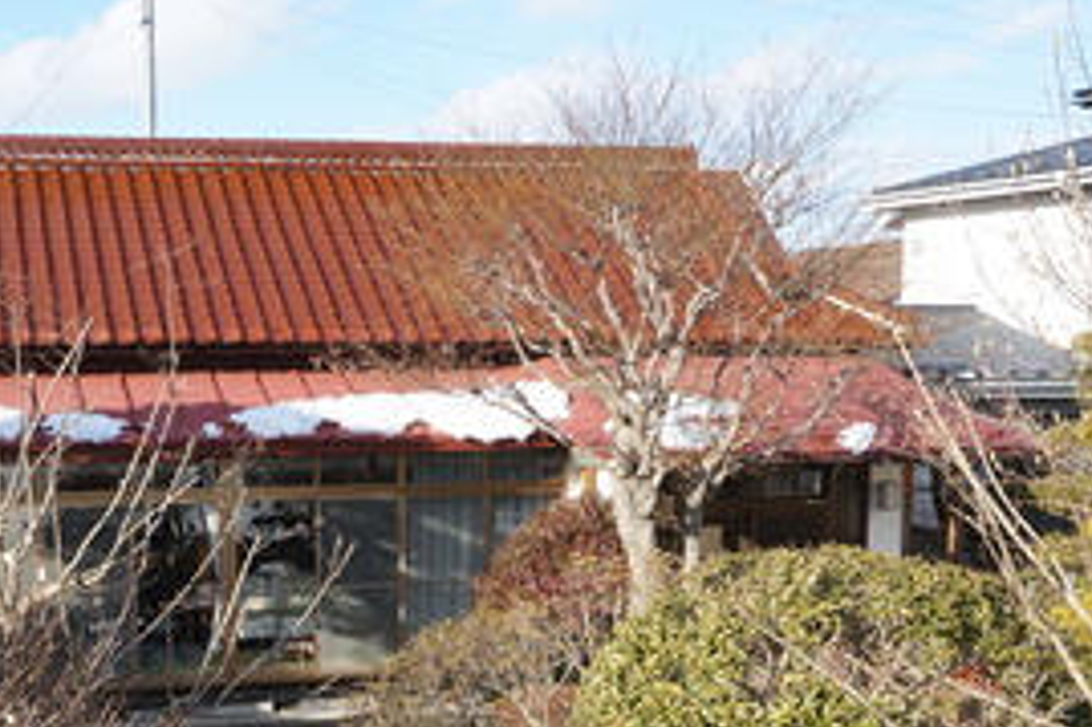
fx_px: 1728
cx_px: 353
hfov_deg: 34.7
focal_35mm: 57
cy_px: 627
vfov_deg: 23.2
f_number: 8
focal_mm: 16
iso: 100
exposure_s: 1/125
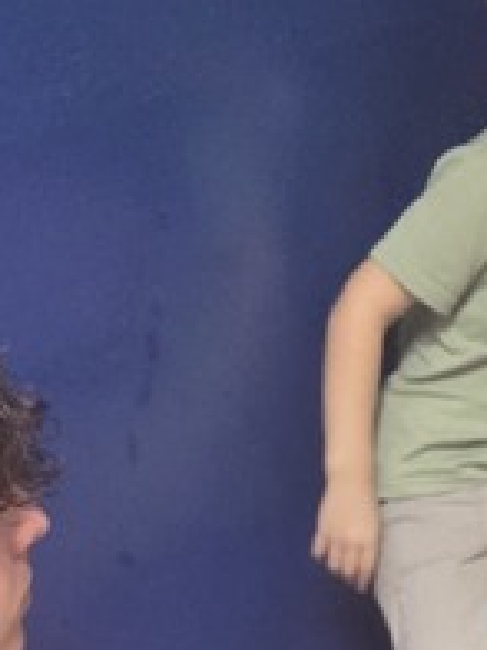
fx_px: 2251
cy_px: 922
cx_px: 467
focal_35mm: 120
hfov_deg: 12.2
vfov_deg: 15.4
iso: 1000
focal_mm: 5.4
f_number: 1.8
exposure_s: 1/120
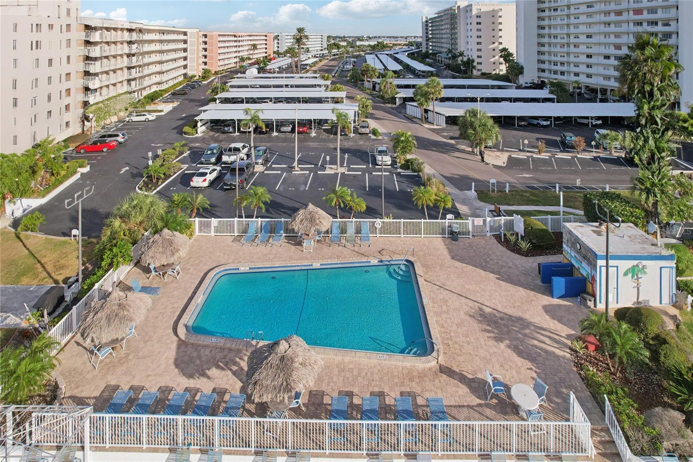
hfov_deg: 78.6
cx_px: 346
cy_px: 231
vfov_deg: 57.2
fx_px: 423
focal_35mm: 22
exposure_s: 1/2500
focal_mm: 8.4
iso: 150
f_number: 2.8
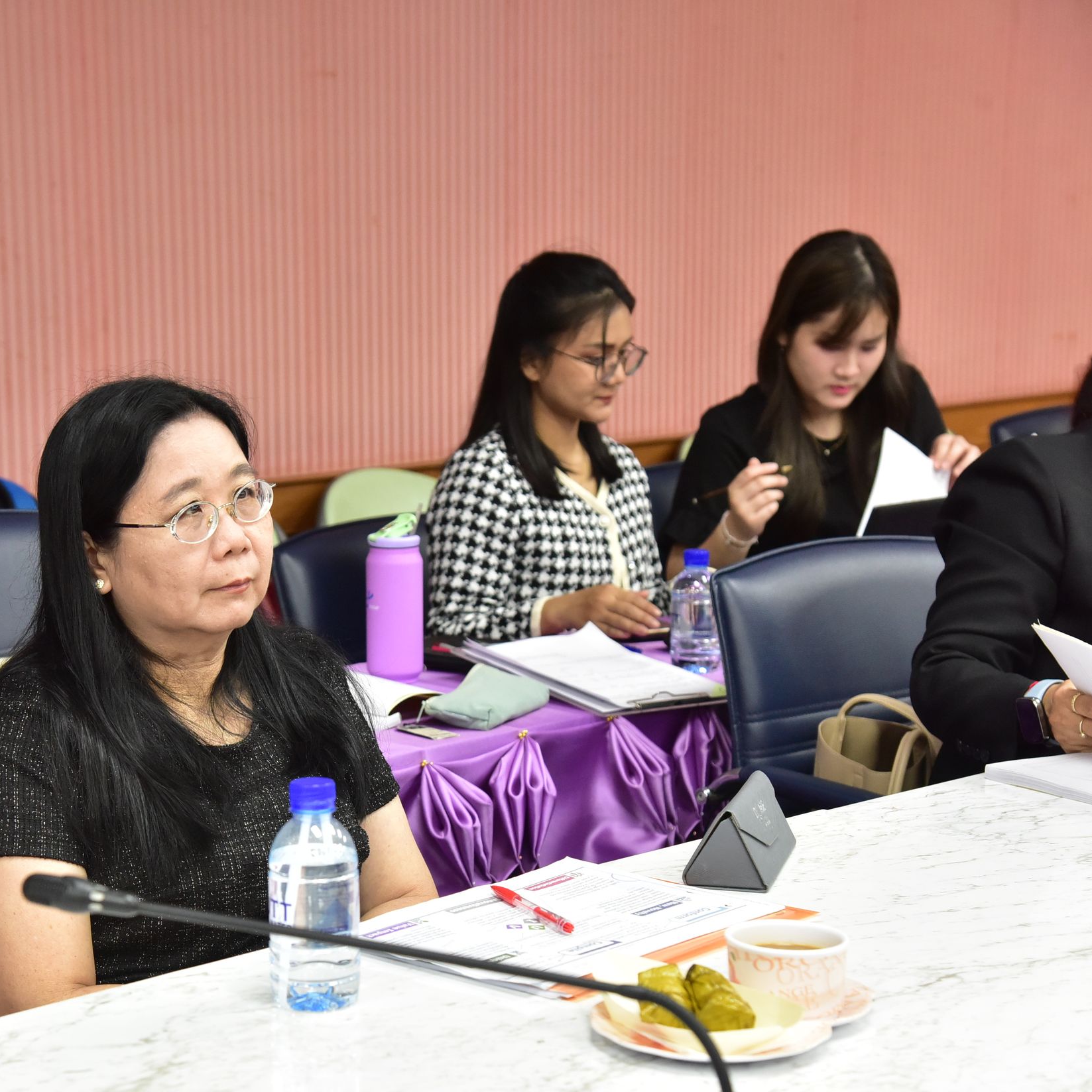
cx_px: 318
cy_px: 552
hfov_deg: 21.5
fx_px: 2855
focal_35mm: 80
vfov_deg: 21.7
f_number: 5.6
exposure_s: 1/125
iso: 2500
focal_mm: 62
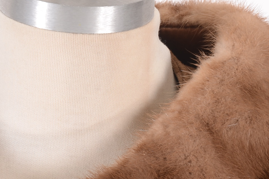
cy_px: 212
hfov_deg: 5.0
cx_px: 59
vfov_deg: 3.3
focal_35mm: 413
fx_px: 3089
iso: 125
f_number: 11
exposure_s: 1/160
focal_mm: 105
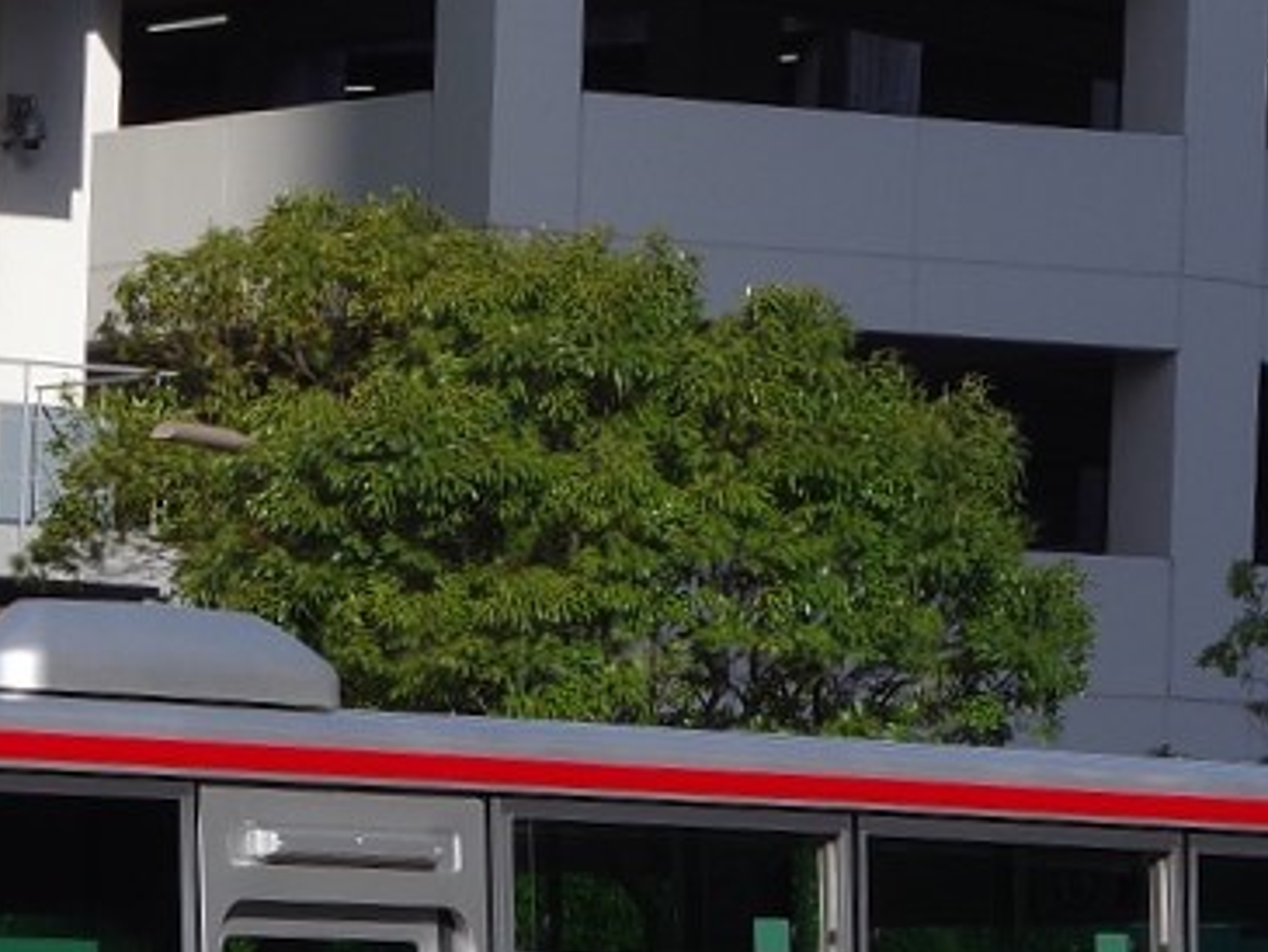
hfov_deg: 8.7
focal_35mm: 224
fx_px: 8208
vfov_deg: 6.6
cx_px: -238
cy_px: 1127
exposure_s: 1/250
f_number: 11
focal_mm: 48
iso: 200
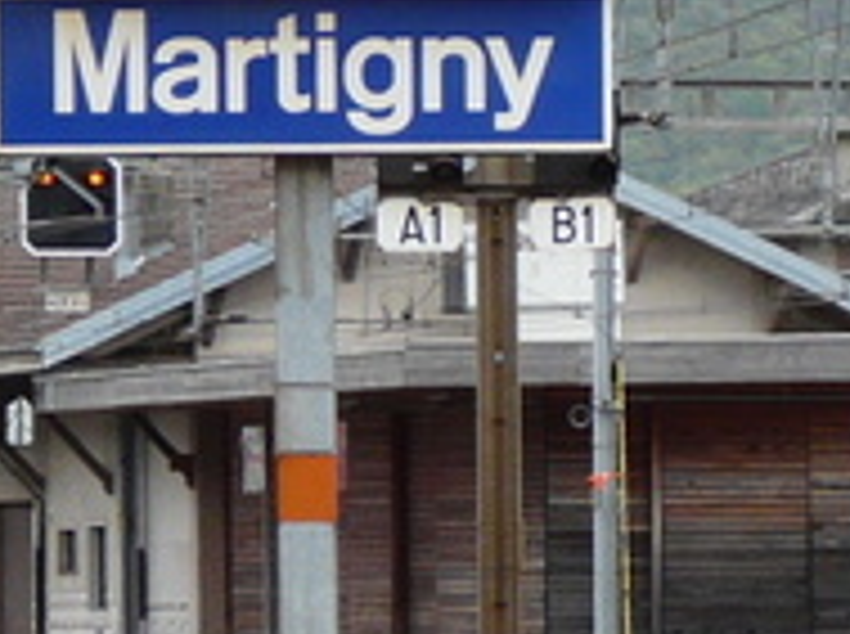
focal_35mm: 684
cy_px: 710
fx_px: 16764
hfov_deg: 2.9
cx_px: 2127
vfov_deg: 2.2
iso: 100
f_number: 4
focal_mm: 21.1
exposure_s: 1/250
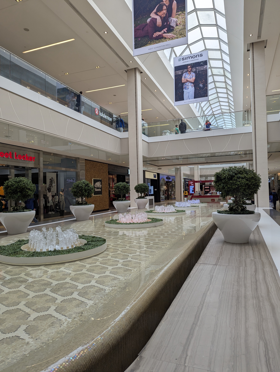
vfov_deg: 71.5
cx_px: 140
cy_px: 186
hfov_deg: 56.9
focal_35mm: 24
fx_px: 258
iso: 38
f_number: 1.85
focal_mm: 6.81
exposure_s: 1/347
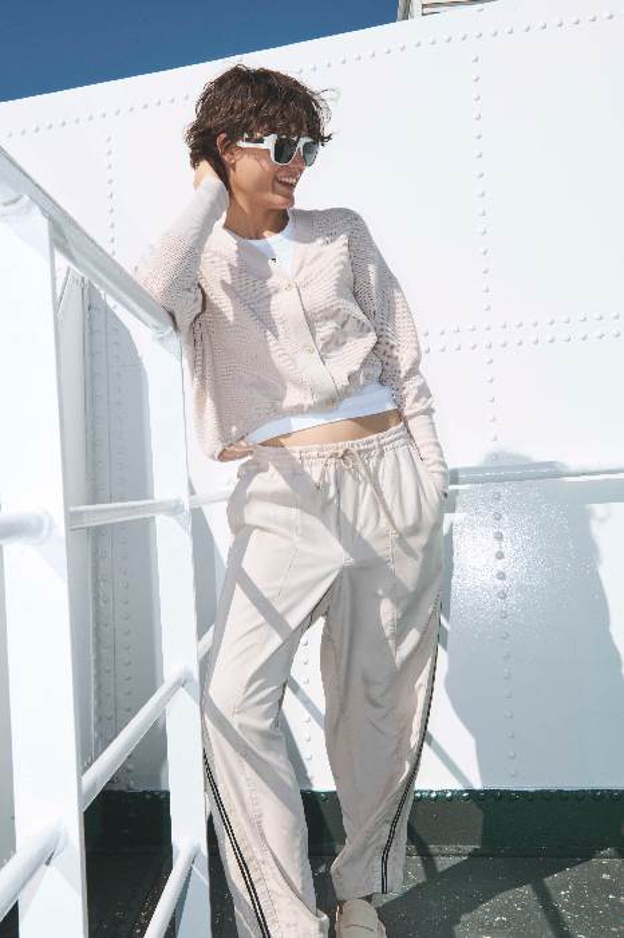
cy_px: 469
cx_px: 312
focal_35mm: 40
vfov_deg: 48.5
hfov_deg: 33.4
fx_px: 1041
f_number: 16
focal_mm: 40
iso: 160
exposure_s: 1/160
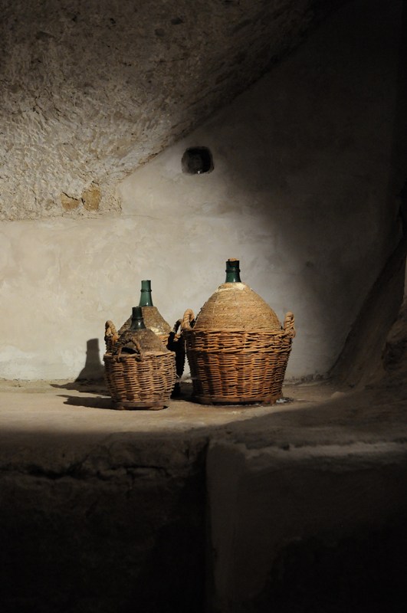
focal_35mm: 48
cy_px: 306
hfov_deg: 28.0
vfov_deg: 41.2
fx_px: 816
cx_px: 204
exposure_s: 1/60
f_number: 3.2
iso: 2000
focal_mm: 32
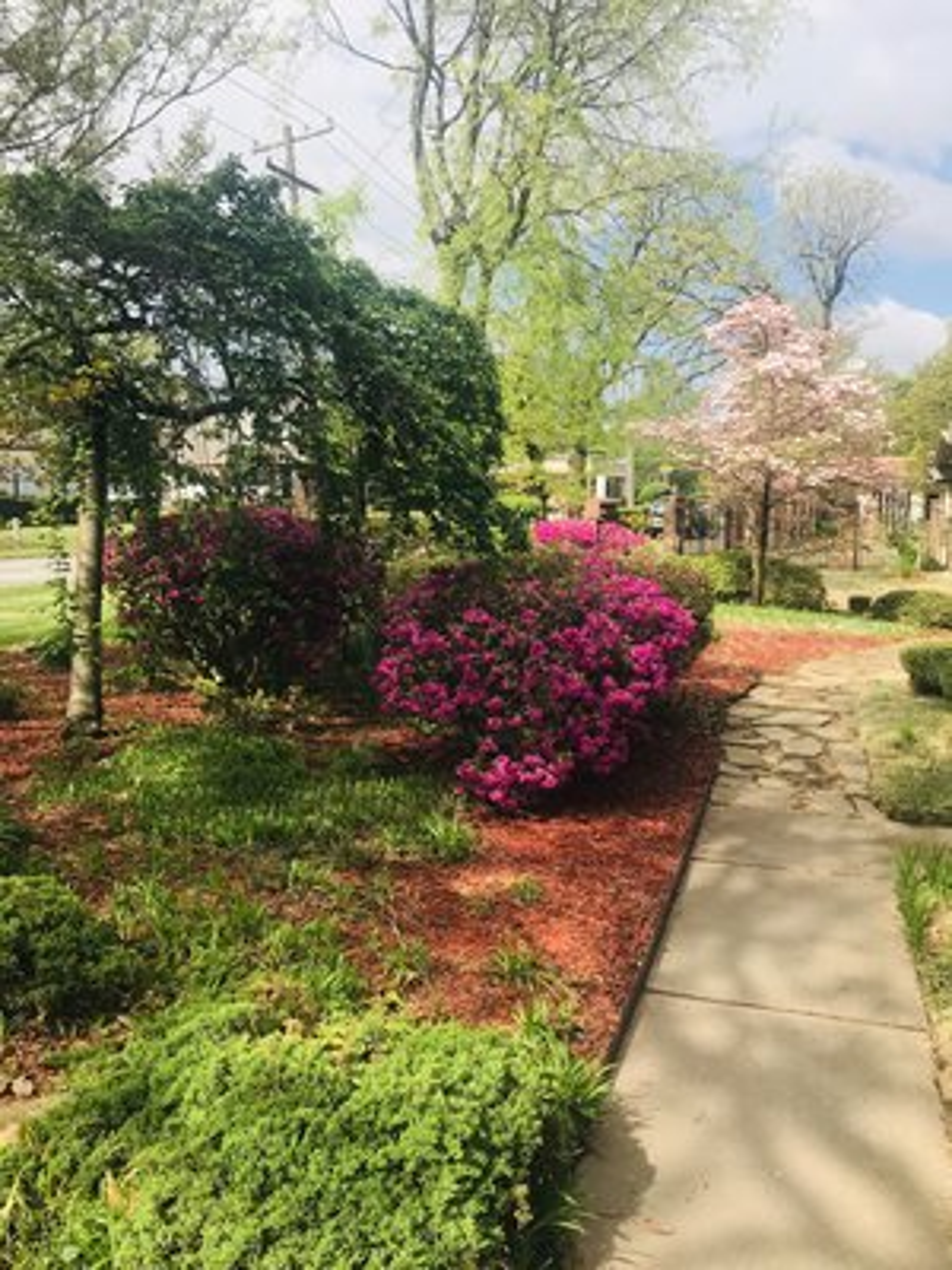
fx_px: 1027
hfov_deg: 49.7
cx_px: 476
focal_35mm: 28
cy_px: 635
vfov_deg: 63.4
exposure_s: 1/1330
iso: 20
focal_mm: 3.99
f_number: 1.8
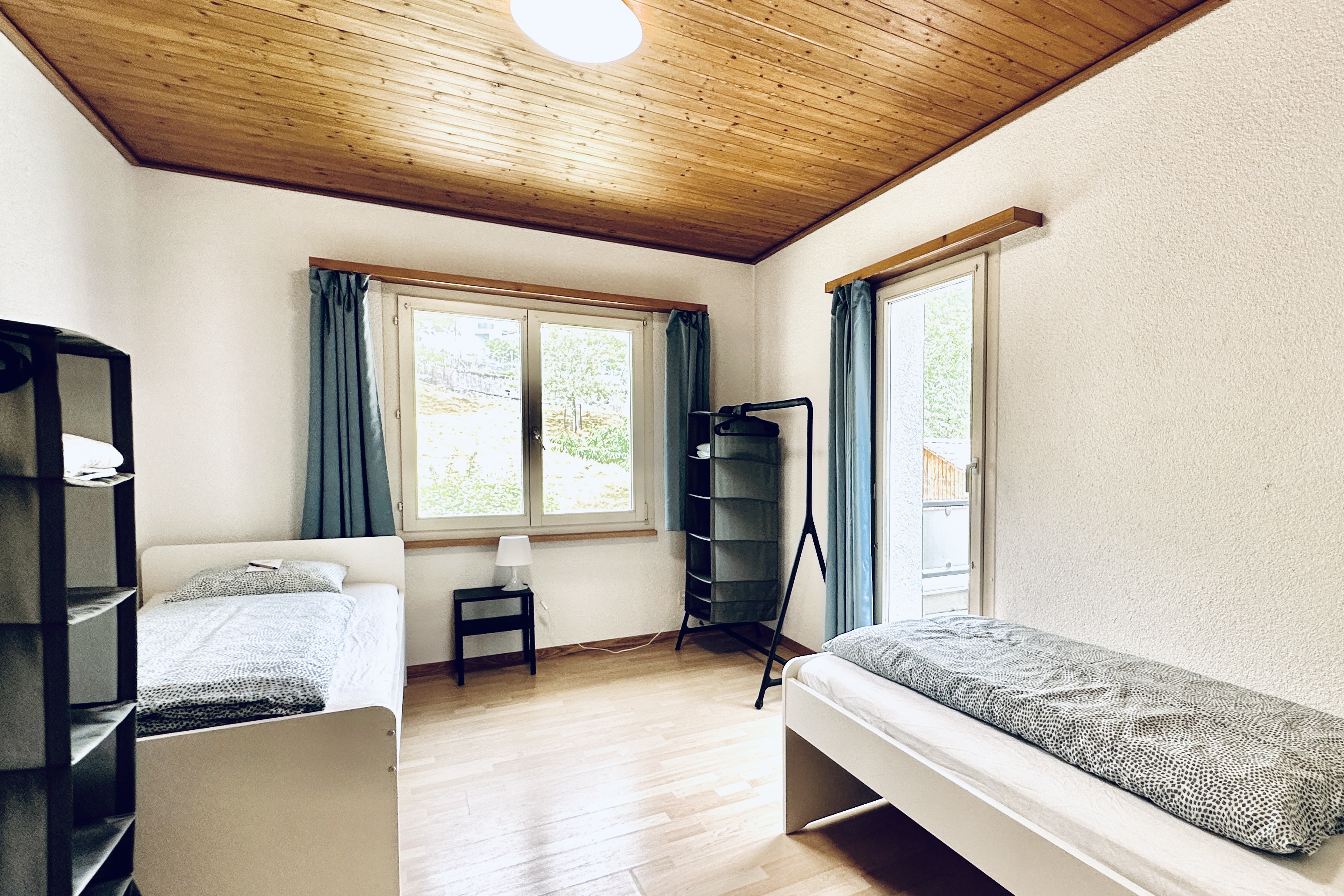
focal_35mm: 19
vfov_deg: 64.4
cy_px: 491
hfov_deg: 85.0
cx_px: 853
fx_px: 709
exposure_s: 1/99
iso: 100
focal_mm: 2.22
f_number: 2.2
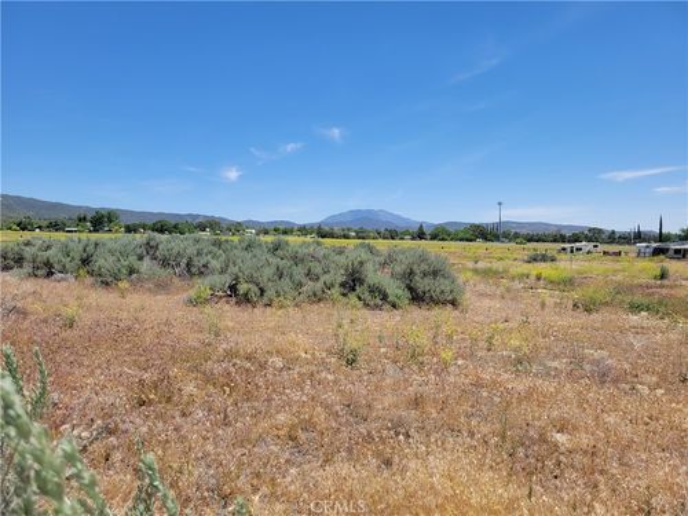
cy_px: 258
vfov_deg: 53.1
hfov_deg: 67.3
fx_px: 517
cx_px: 344
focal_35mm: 26
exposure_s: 1/2321
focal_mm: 5.4
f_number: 1.8
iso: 40
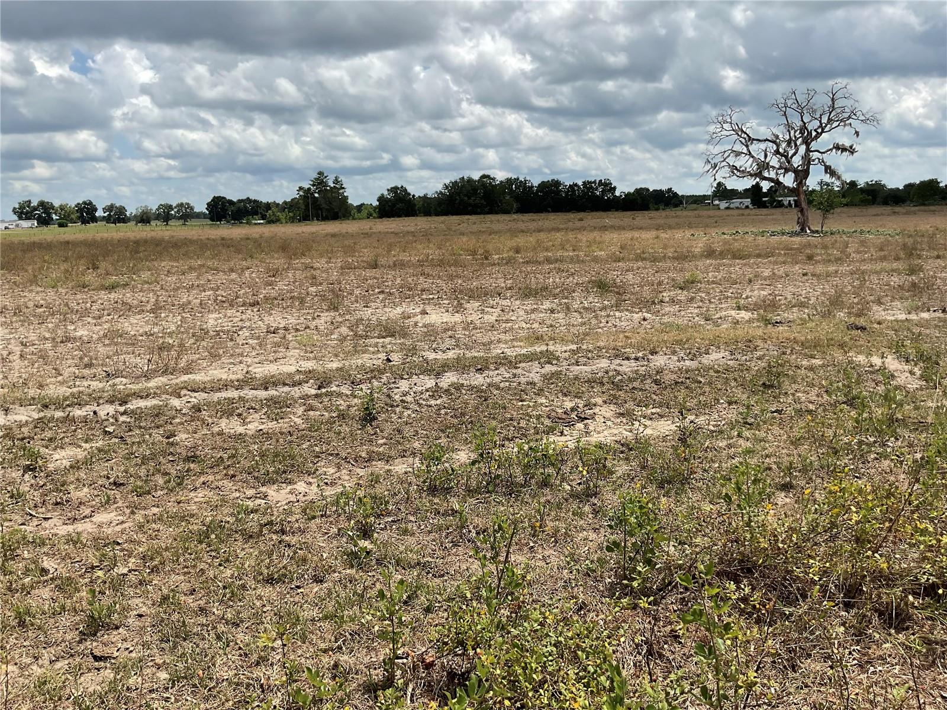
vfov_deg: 48.2
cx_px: 474
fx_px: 793
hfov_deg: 61.7
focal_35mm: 29
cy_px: 355
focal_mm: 3
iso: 16
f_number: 1.8
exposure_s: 1/2141
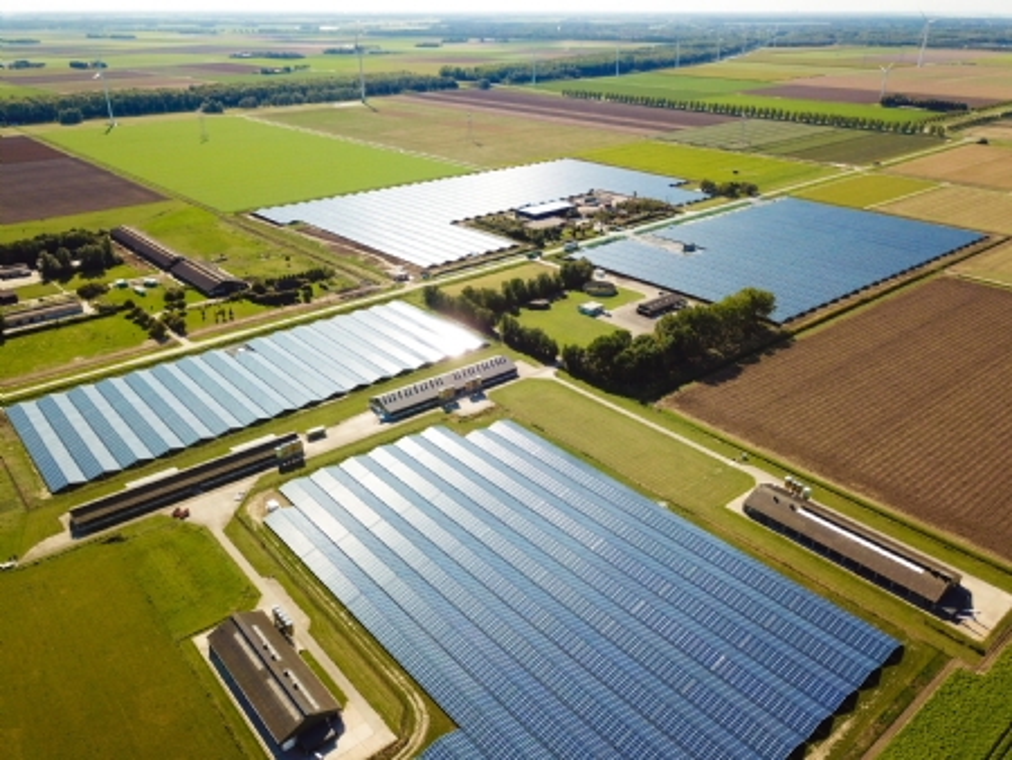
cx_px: 506
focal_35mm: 26
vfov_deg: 53.1
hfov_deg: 67.3
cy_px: 380
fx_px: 761
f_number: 2.2
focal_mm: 4.73
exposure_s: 1/1054
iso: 100
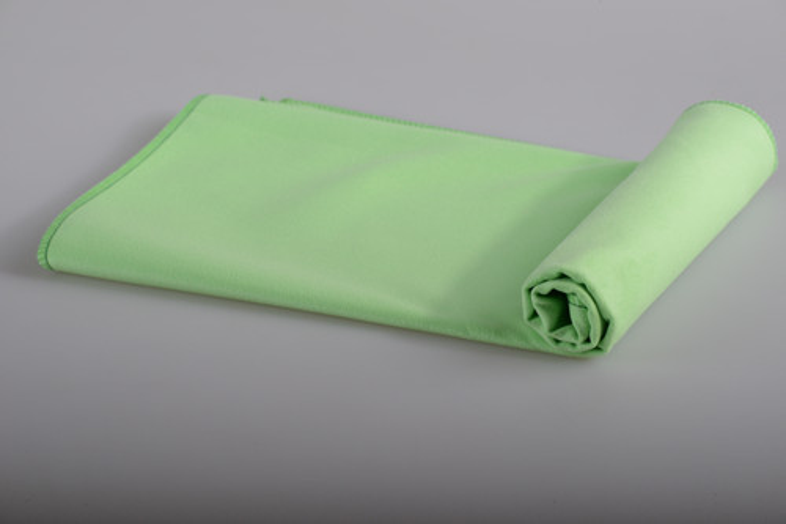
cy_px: 262
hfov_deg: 12.1
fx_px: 3710
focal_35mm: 170
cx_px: 393
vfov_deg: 8.1
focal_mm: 170
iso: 800
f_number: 20
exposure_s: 1/200
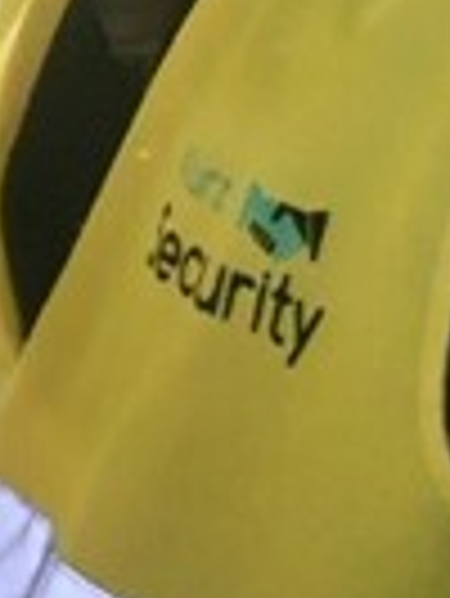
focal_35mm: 75
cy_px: -207
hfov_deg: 19.5
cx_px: 364
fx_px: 1298
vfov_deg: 22.8
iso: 1250
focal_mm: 2.95
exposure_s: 1/13
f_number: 1.7
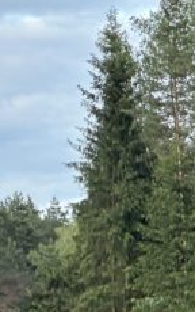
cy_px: 316
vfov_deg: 5.8
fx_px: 3091
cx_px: 424
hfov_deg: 3.6
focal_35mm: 364
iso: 50
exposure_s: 1/99
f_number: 2.8
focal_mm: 9
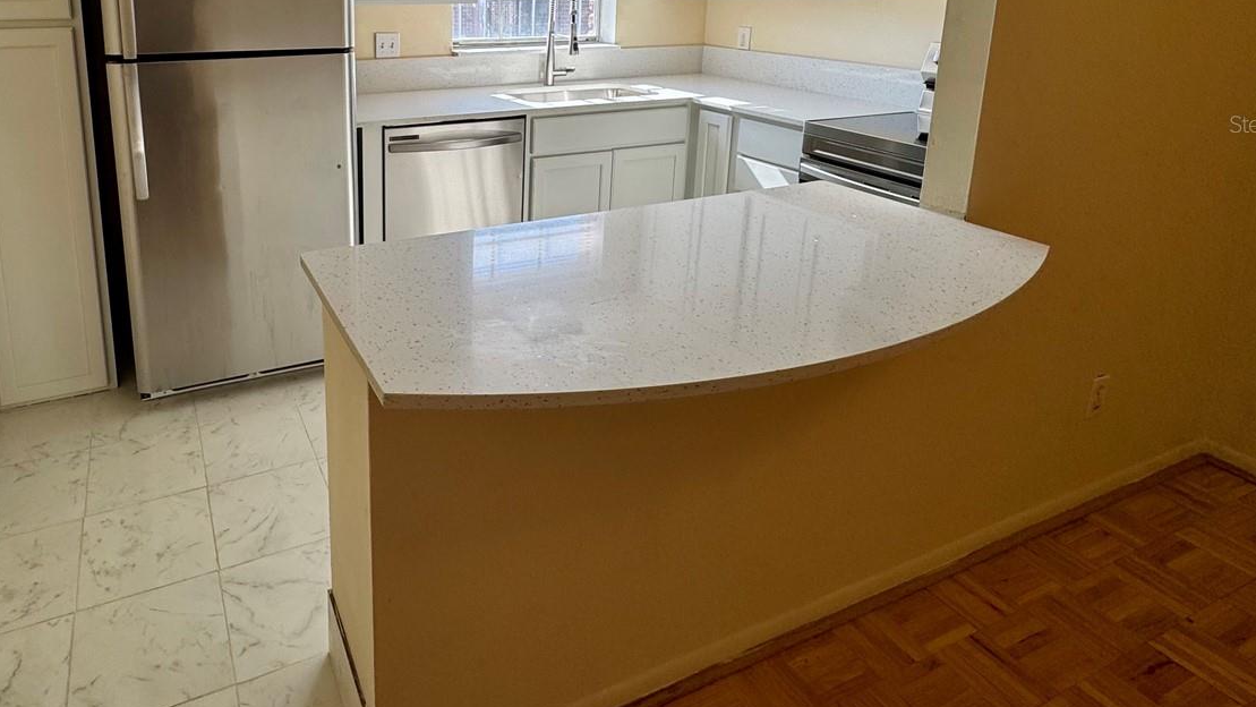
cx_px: 430
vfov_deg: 48.1
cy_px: 123
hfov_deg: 78.8
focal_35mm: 22
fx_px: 733
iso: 40
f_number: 2.2
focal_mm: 2.22
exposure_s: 1/163
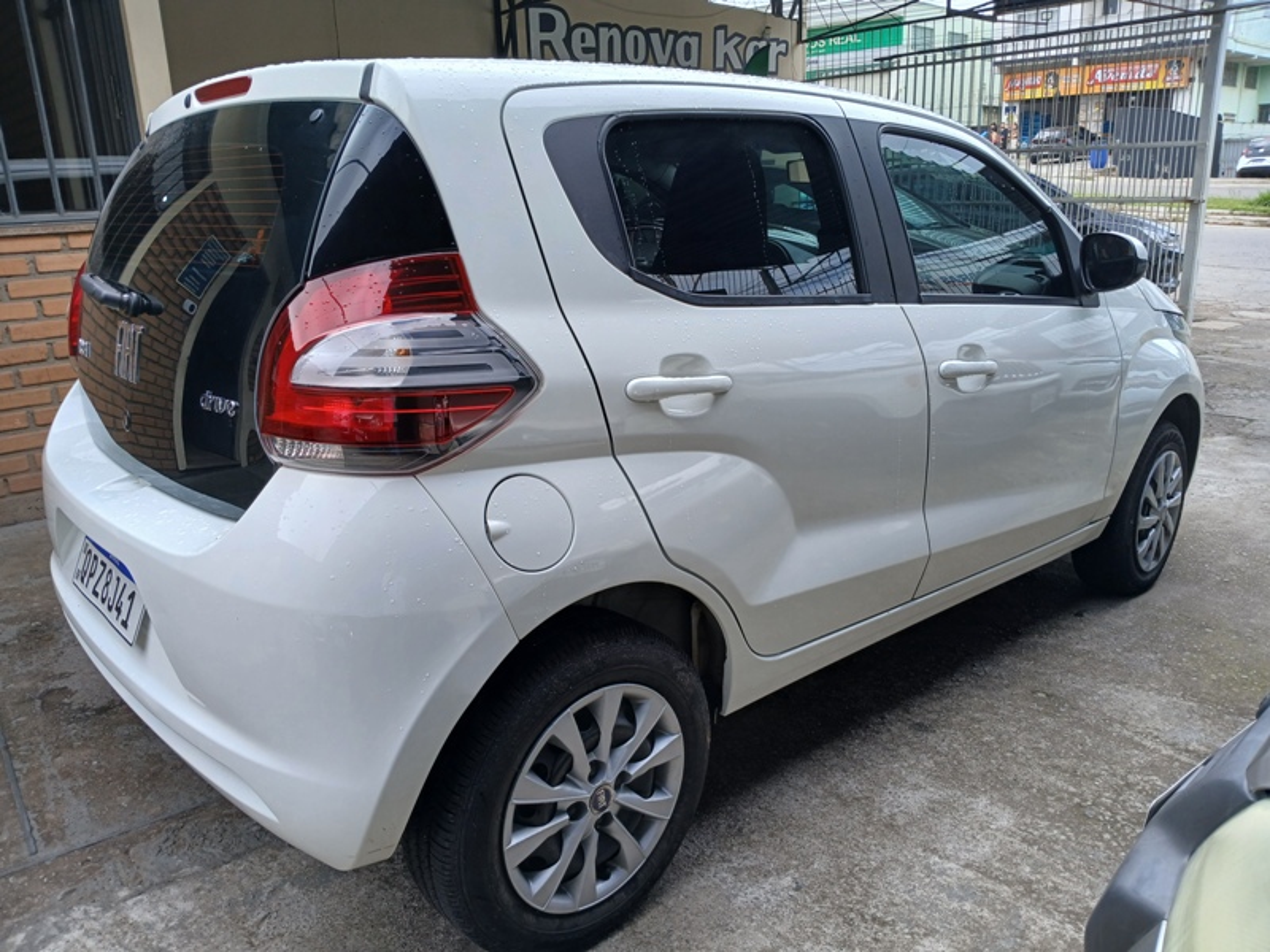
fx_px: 954
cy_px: 476
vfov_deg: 53.1
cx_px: 635
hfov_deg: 67.3
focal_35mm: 26
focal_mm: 3.98
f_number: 1.8
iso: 20
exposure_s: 1/155
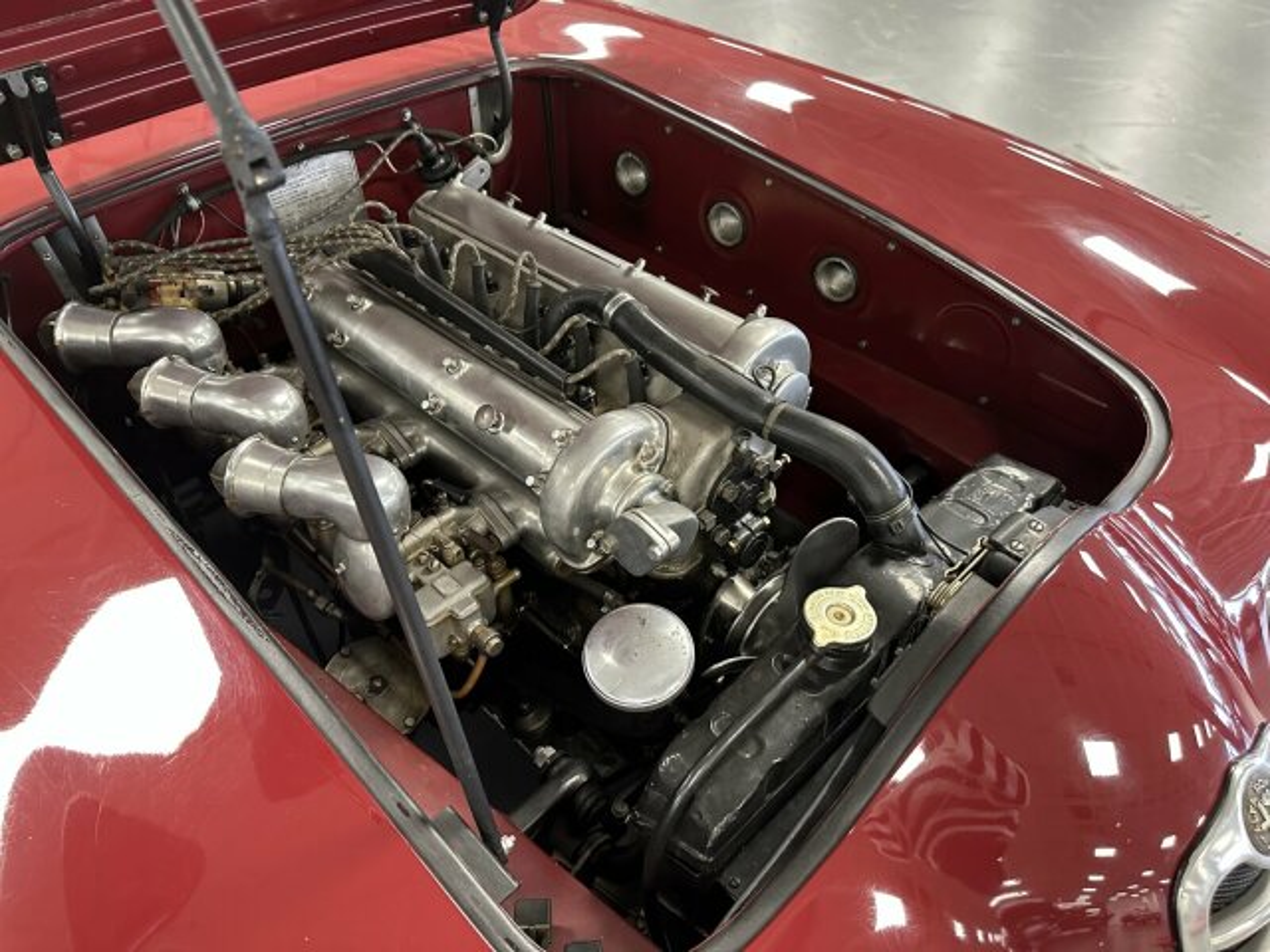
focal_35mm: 24
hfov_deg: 71.6
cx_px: 635
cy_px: 476
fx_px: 881
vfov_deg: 56.8
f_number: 1.78
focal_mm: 6.86
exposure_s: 1/50
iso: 640
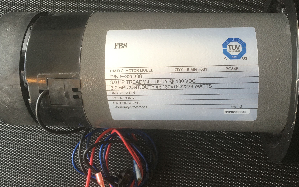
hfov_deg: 49.1
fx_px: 326
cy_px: 81
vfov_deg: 32.0
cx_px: 174
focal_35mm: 40
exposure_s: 1/30
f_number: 2.2
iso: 50
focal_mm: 4.15
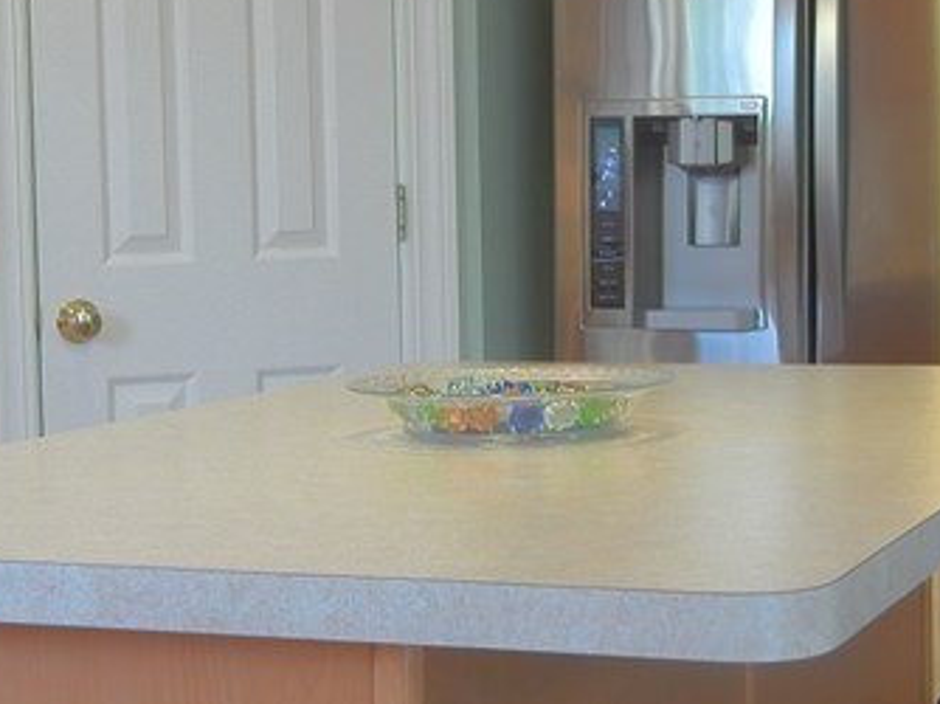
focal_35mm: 92
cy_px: 363
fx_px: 2496
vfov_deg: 16.0
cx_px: 453
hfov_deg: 21.3
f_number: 3.5
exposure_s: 1/28.7
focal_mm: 5.4
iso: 239
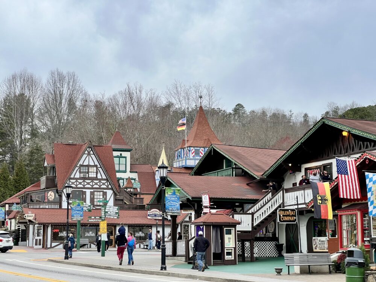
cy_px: 141
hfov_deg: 25.3
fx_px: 836
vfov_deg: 19.1
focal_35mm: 77
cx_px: 188
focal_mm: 9
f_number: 2.8
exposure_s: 1/171
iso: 32
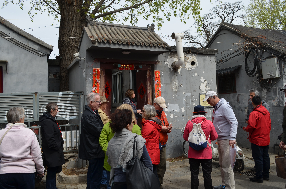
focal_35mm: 33
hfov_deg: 57.3
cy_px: 94
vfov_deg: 39.8
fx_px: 262
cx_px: 143
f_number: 8
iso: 100
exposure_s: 1/250
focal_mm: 22
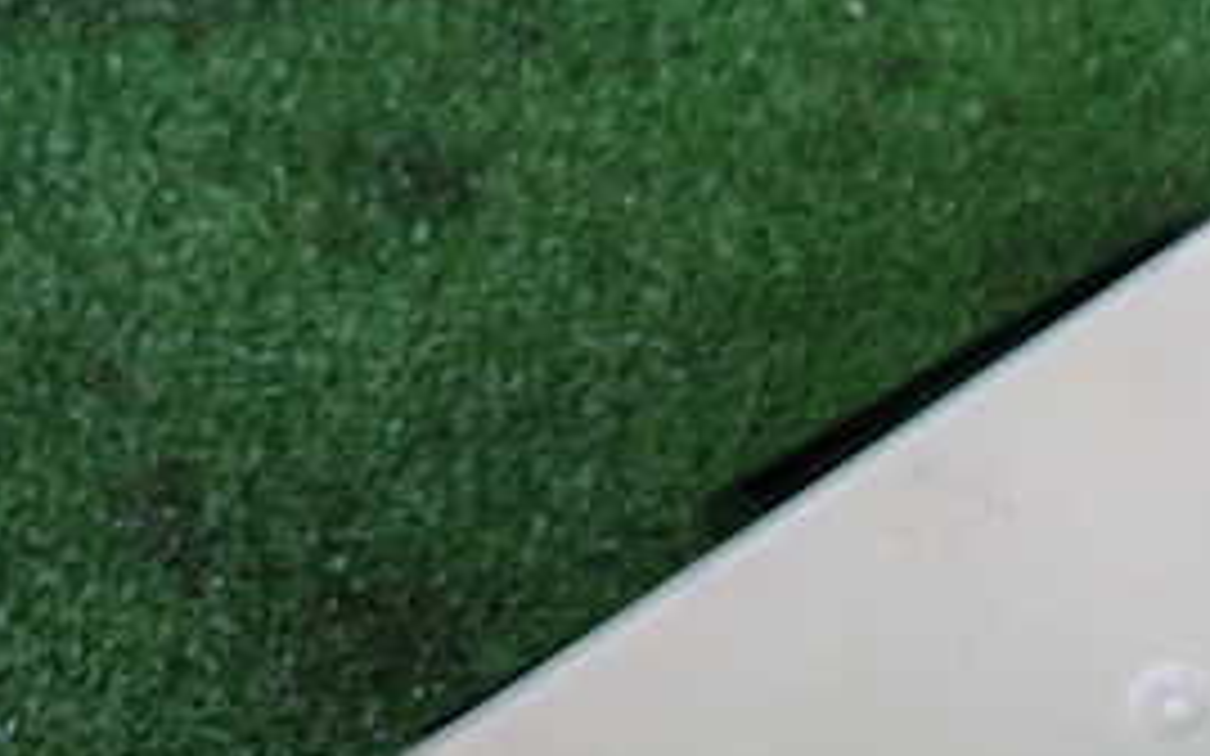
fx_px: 1945
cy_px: 783
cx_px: 1075
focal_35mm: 59
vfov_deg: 21.1
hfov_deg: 32.9
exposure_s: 1/50
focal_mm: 4.5
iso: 200
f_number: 2
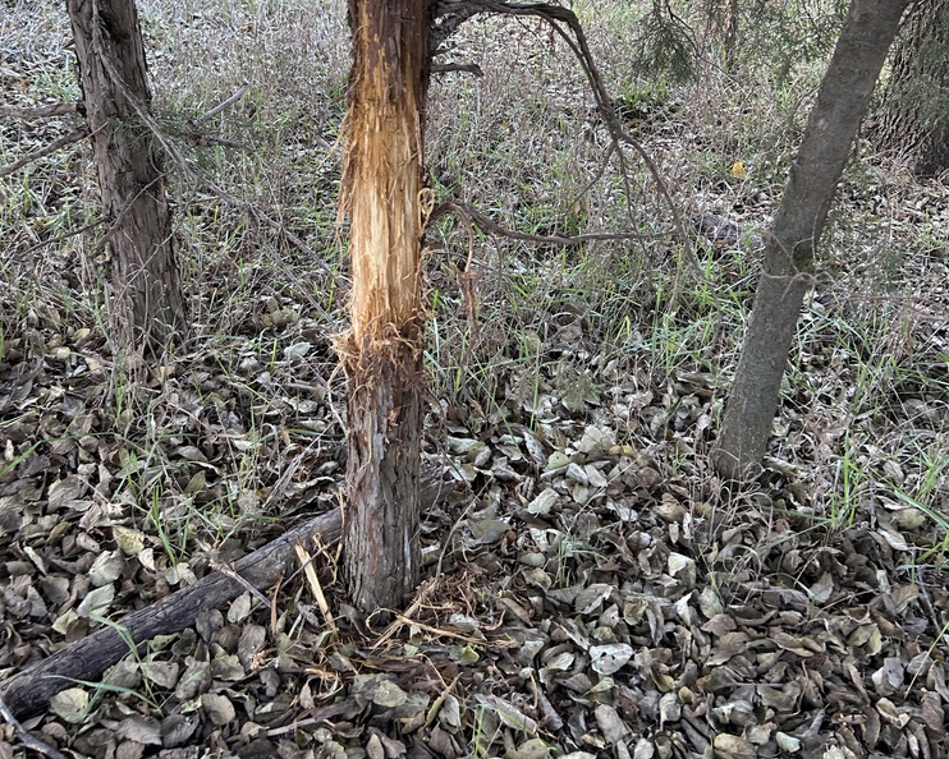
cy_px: 155
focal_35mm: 35
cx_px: 483
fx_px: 983
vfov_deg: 40.5
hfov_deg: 51.5
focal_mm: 5.7
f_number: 1.5
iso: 125
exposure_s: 1/118
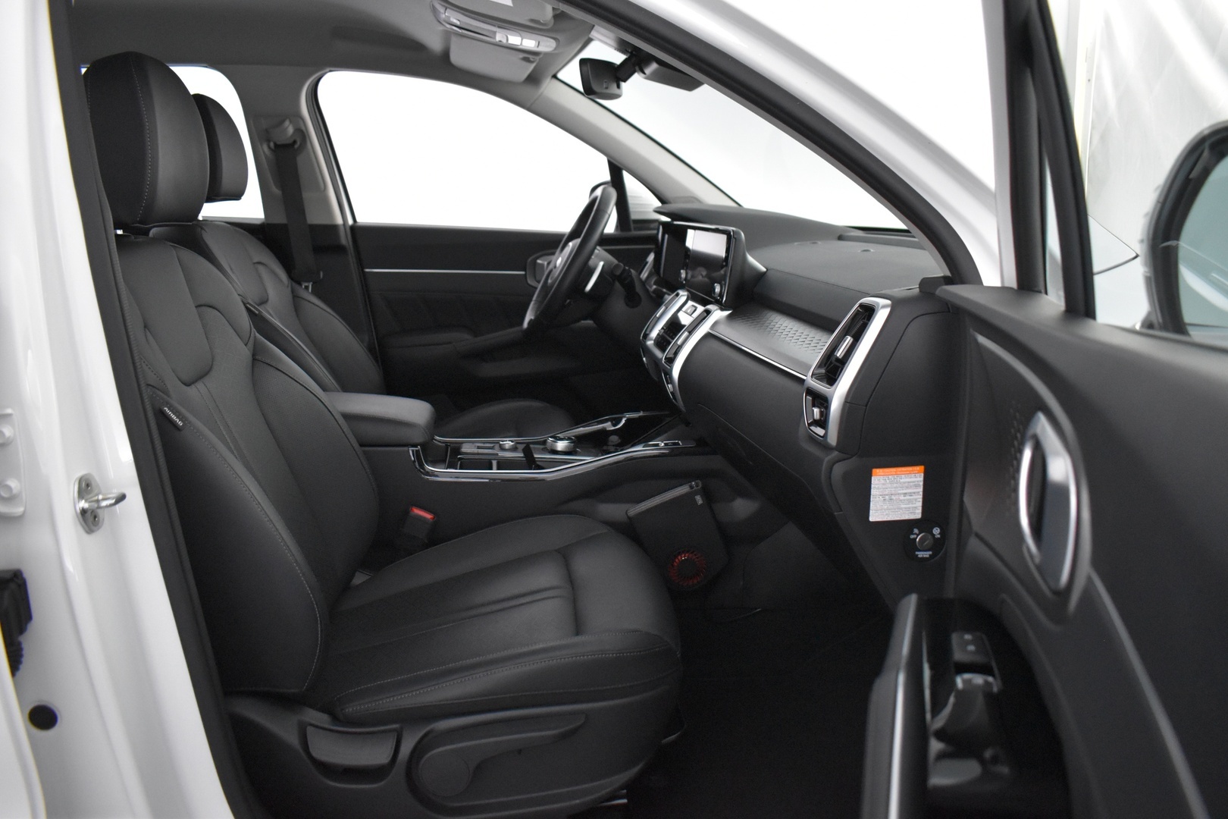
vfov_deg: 47.9
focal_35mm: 27
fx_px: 921
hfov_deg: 67.4
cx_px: 614
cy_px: 410
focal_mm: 18
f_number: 3.5
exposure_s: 1/60
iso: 3600
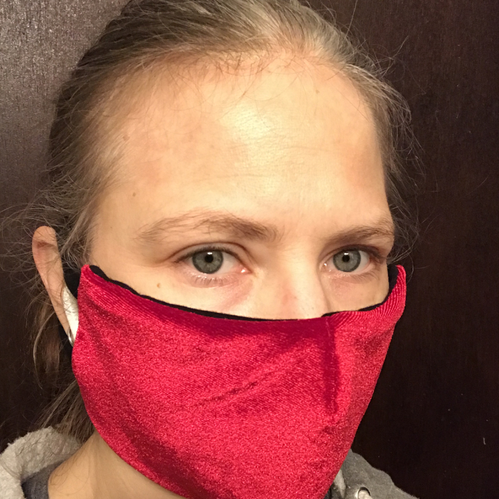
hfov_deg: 43.9
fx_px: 620
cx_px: 250
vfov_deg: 43.8
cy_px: 274
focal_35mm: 38
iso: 200
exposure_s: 1/30
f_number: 2.2
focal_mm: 2.9
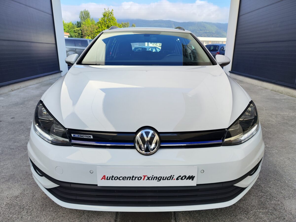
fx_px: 197
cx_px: 148
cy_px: 111
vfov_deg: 58.9
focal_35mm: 23
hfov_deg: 73.9
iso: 50
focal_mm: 7.01
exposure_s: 1/469
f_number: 1.69
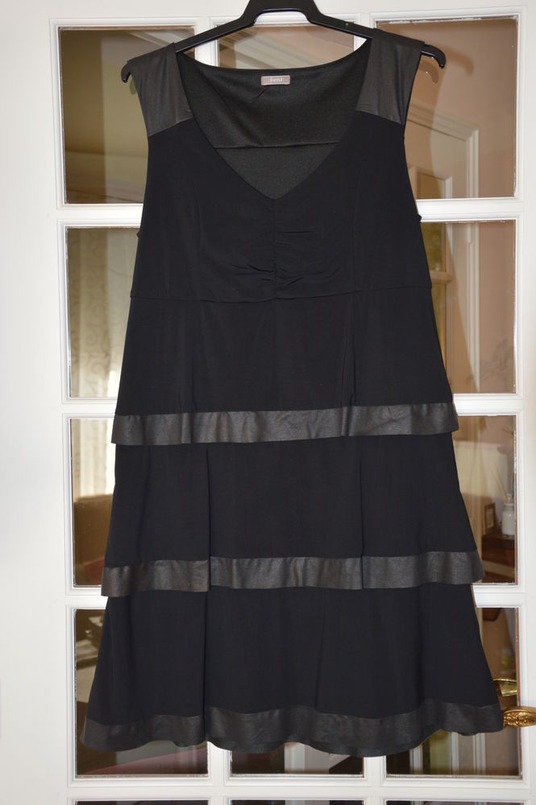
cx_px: 268
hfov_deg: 28.0
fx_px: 1074
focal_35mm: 48
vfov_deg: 41.1
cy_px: 402
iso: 640
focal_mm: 32
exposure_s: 1/60
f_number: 4.2
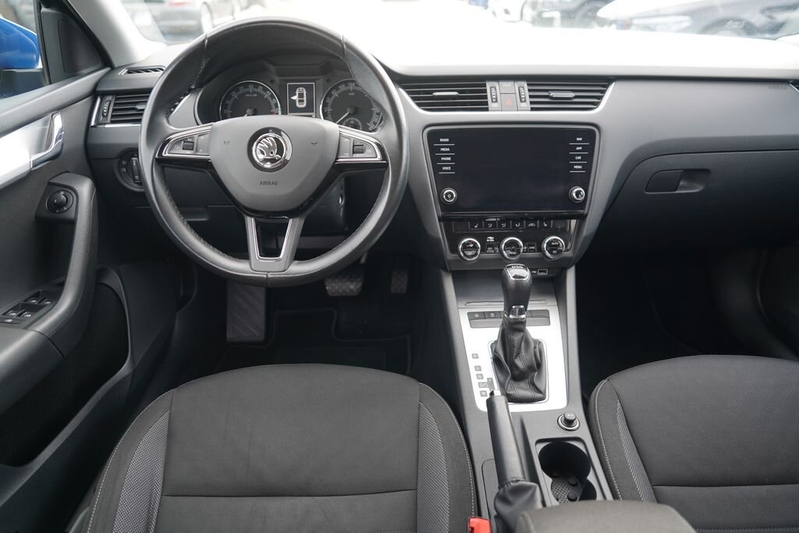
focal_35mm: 24
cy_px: 266
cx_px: 400
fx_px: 533
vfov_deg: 53.1
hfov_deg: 73.7
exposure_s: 1/30
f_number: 2.8
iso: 100
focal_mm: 24
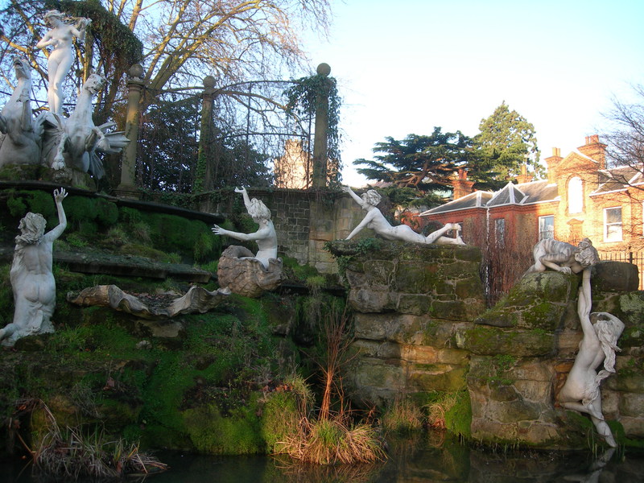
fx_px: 707
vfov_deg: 37.7
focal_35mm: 38
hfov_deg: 49.0
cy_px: 242
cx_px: 322
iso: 50
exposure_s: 1/137
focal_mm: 7.8
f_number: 2.8
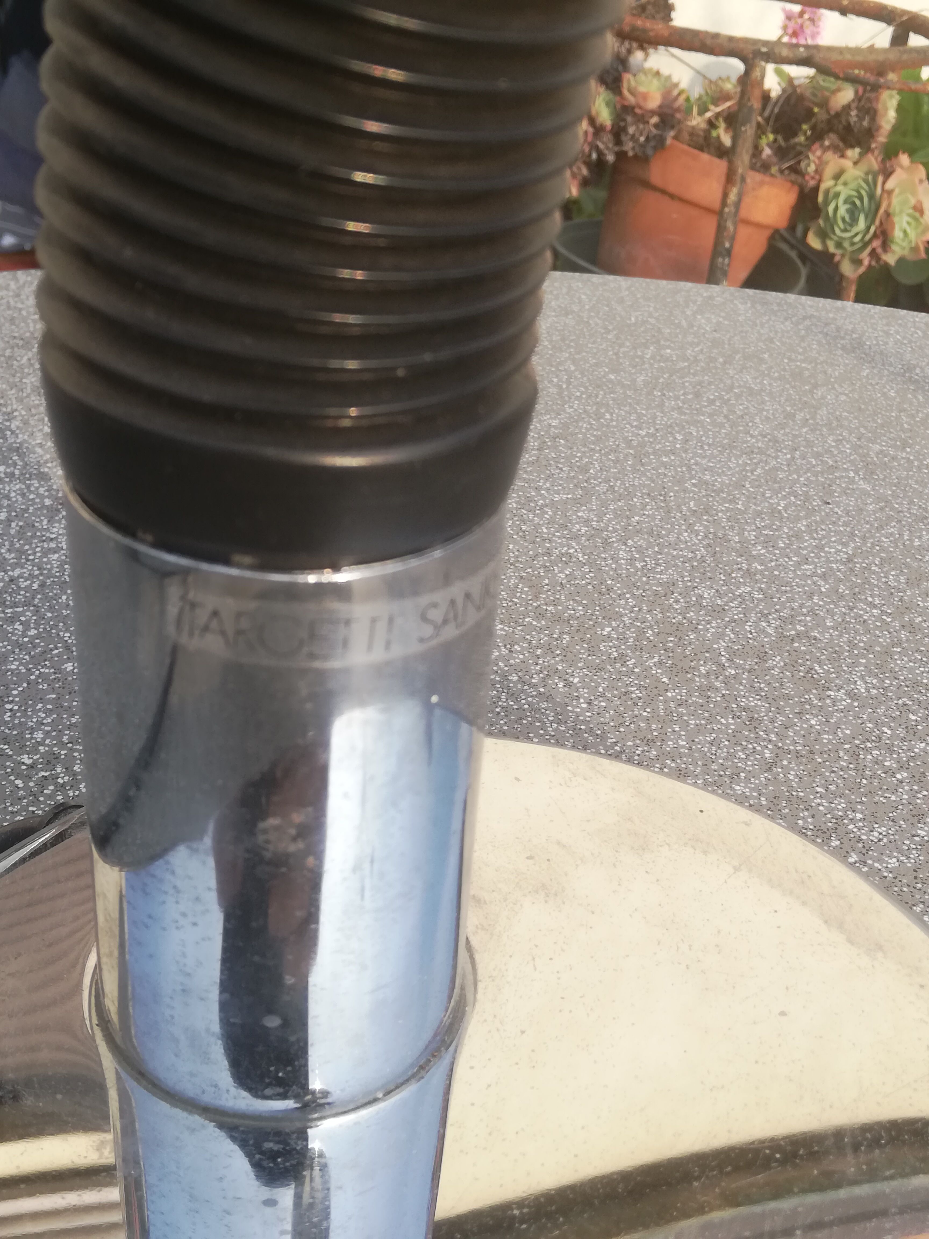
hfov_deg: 34.3
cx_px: 464
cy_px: 620
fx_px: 1503
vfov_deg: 44.8
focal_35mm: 42
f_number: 2.2
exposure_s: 1/331
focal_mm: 3.81
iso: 50
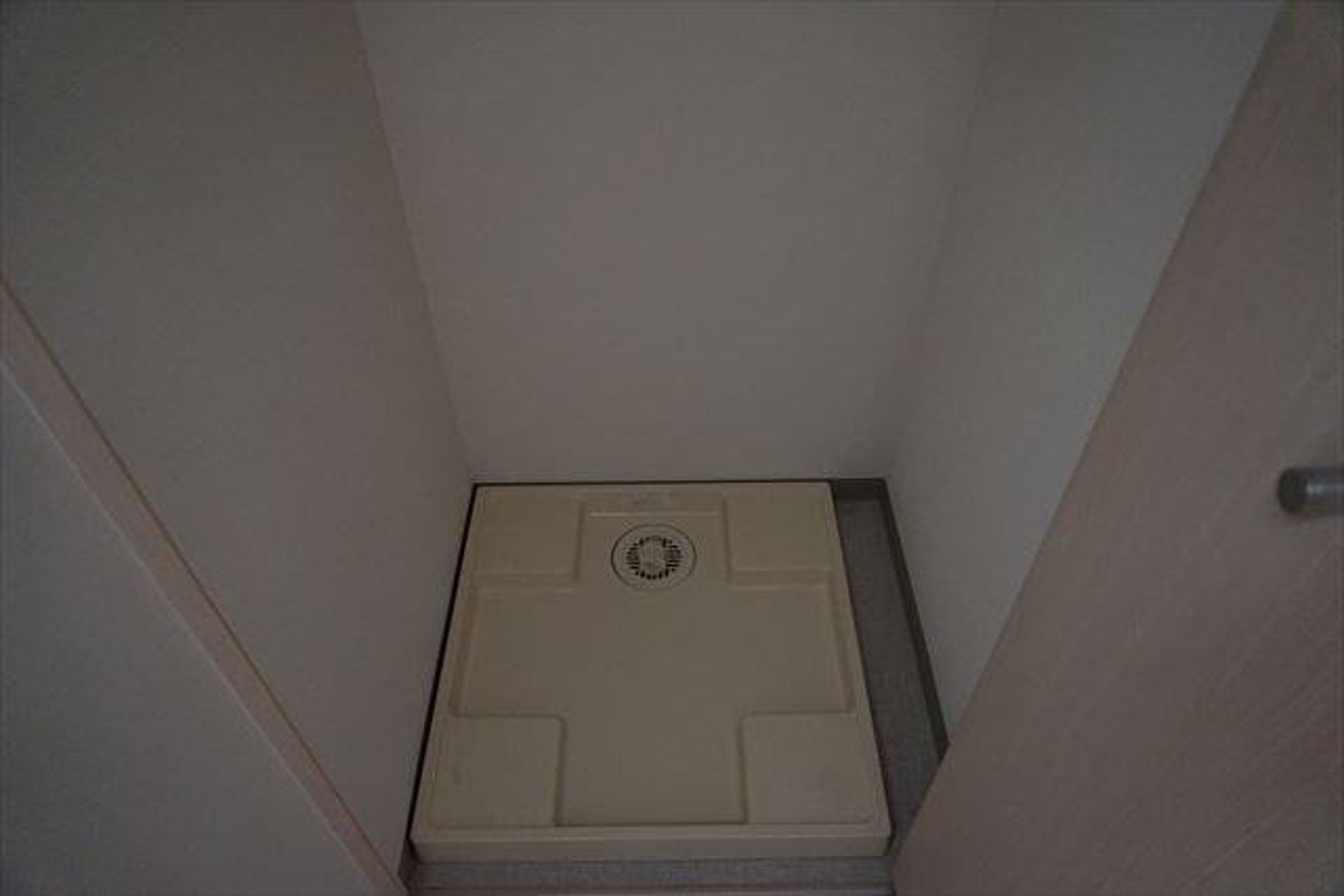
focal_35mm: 24
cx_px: 672
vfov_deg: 53.2
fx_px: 896
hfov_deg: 73.7
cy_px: 448
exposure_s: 1/25
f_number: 3.5
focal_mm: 16
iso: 3200
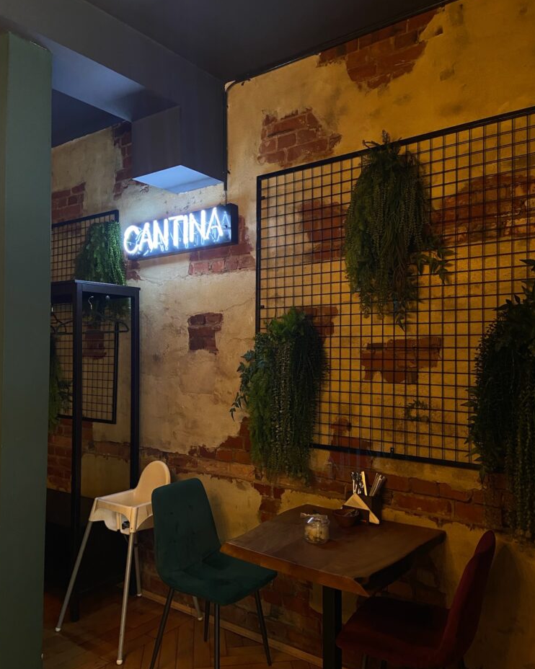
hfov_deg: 51.5
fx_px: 554
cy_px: 350
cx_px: 267
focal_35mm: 28
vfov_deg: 62.2
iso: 250
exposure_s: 1/50
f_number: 1.8
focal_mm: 4.25
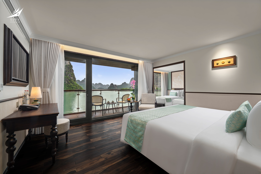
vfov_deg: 81.2
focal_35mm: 14
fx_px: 101
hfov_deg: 104.3
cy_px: 87
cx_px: 130
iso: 200
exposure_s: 1.6
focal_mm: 14
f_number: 9
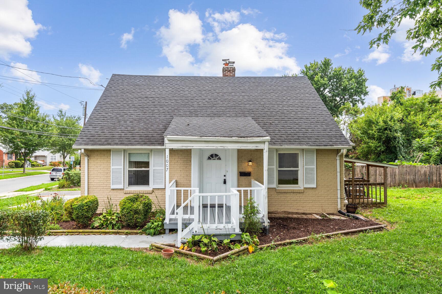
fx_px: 295
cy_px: 147
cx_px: 221
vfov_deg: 53.1
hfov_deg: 73.7
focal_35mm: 24
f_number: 8
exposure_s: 1/100
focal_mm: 24
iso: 400
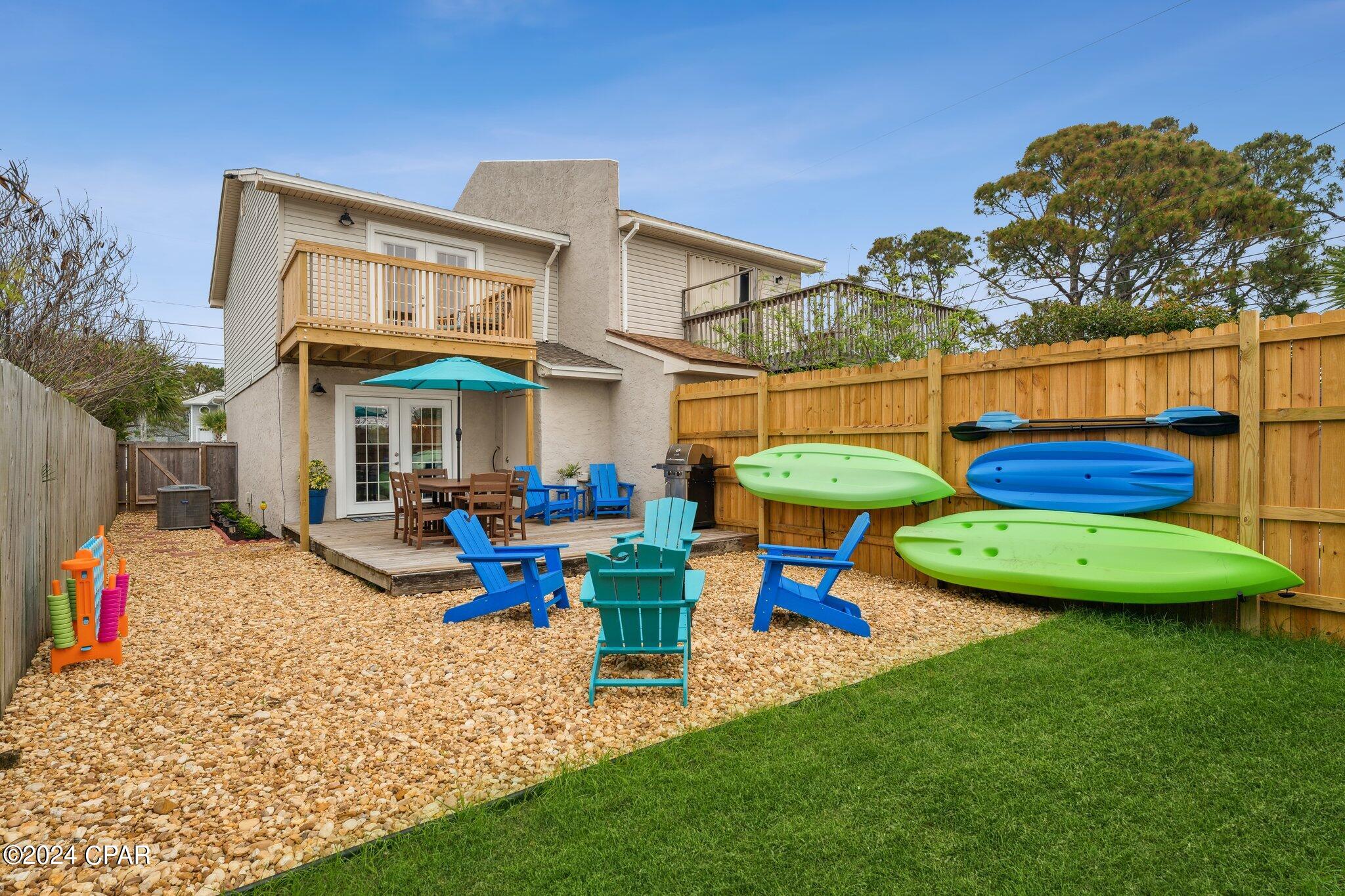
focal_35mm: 17
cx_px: 672
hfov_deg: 92.6
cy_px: 448
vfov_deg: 69.8
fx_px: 643
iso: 100
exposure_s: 1/160
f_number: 8
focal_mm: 17.2
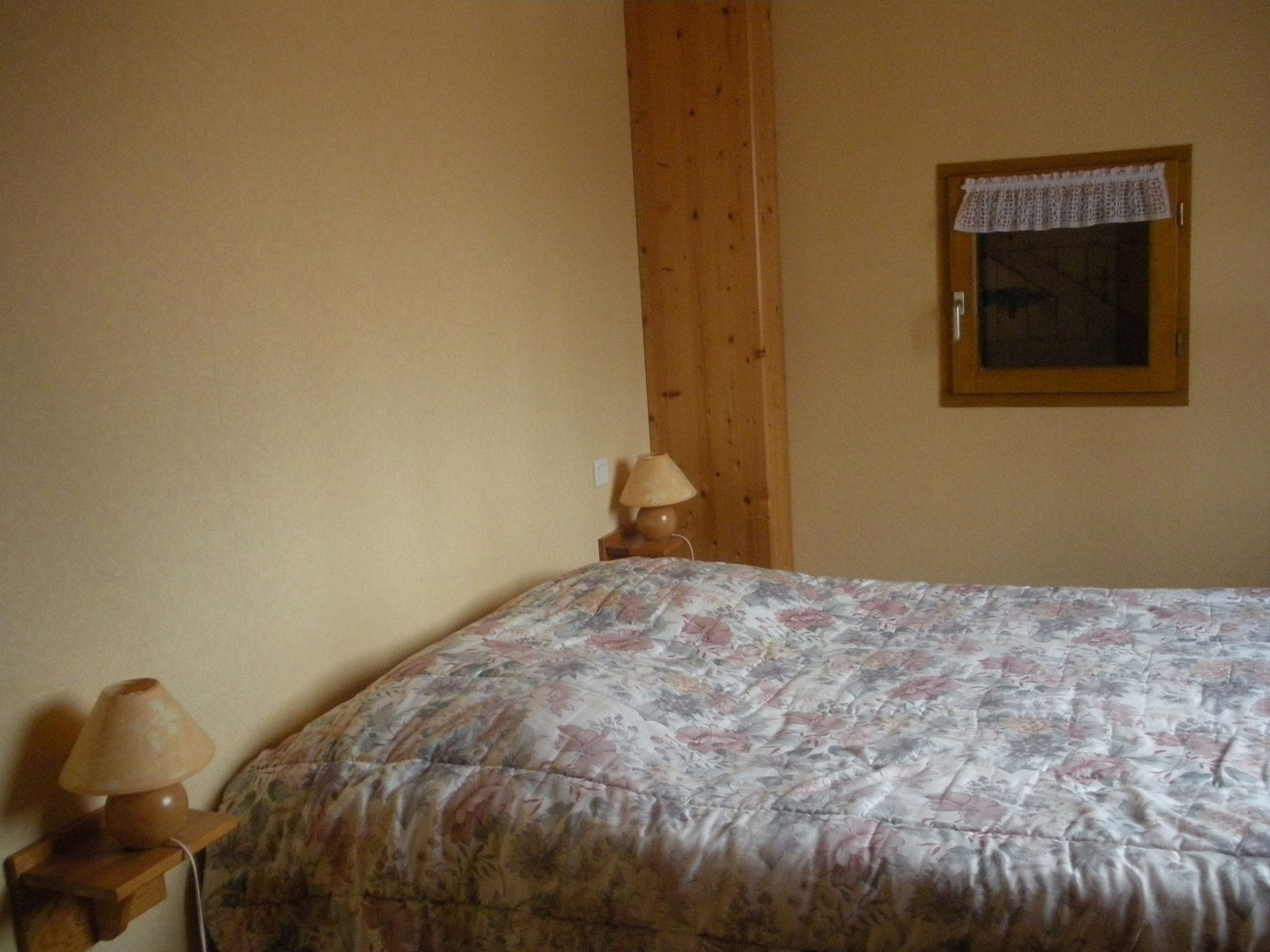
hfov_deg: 52.6
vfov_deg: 40.7
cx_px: 635
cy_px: 476
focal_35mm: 35
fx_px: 1284
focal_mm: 6.3
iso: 400
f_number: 3.5
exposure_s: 1/45.2
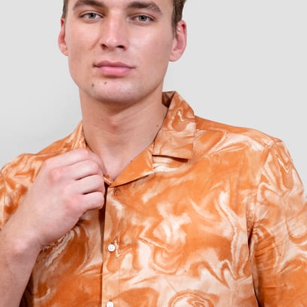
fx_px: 1204
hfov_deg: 14.5
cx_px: 139
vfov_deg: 14.5
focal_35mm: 120
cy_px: 167
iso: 800
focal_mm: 85
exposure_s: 1/200
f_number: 4
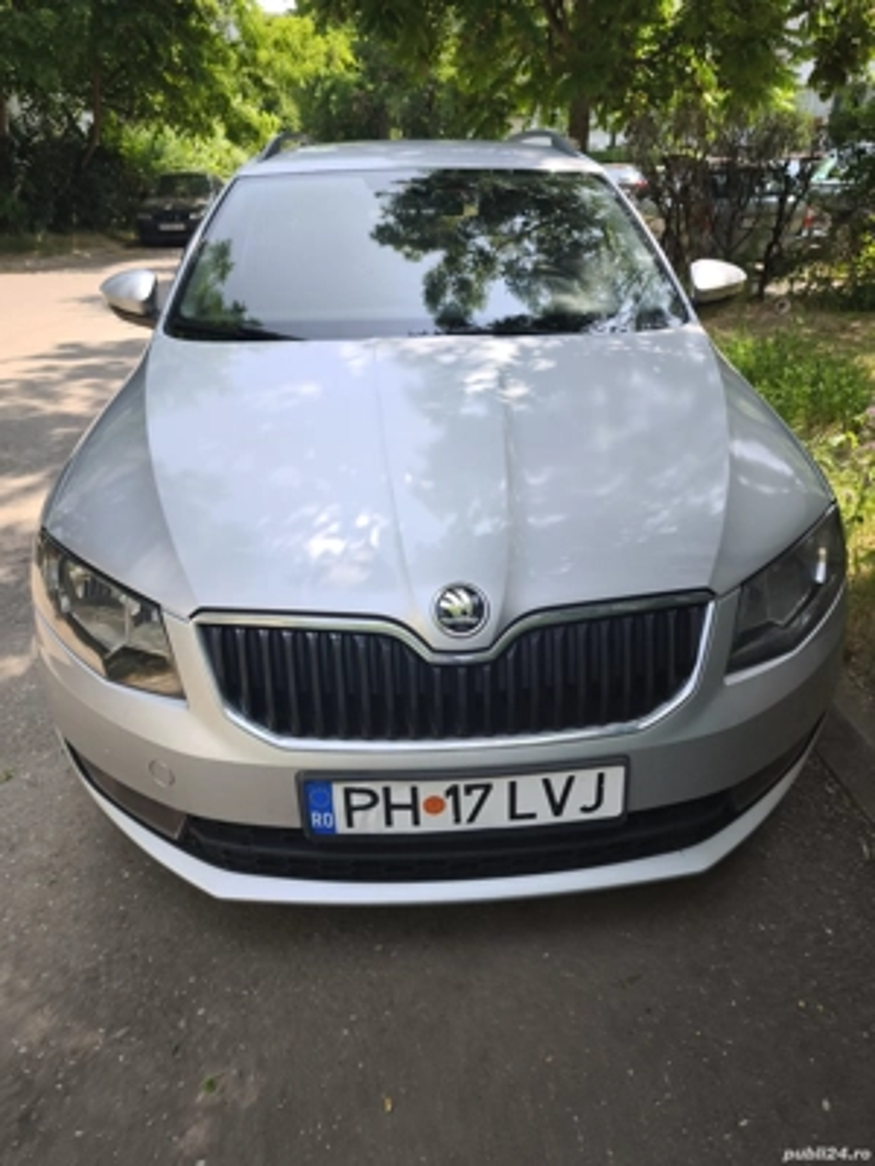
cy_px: 583
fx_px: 775
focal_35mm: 23
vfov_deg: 73.9
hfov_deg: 58.9
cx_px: 438
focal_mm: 6.57
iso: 50
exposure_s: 1/430
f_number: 1.6
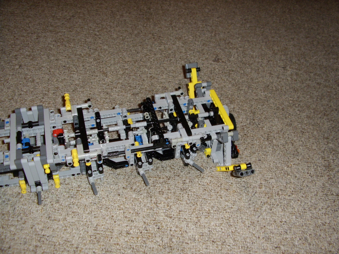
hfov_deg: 60.0
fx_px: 294
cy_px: 127
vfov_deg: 46.8
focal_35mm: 30
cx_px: 170
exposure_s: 1/30
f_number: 2.9
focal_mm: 5.8
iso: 141
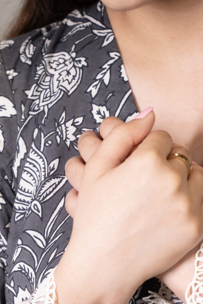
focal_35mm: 163
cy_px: 282
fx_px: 1378
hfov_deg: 8.4
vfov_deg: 12.5
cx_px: 126
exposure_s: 1/125
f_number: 4.5
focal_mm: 70
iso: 250
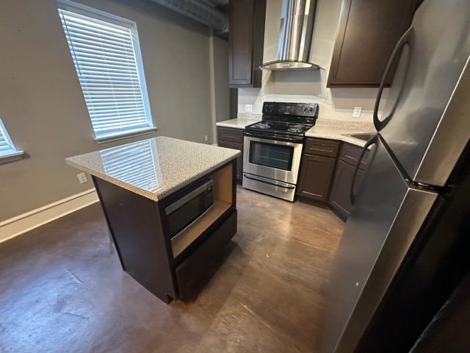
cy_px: 176
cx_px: 235
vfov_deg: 85.7
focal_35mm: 14
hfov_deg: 102.1
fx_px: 190
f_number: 2.2
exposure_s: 1/60
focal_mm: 2.22
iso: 1000
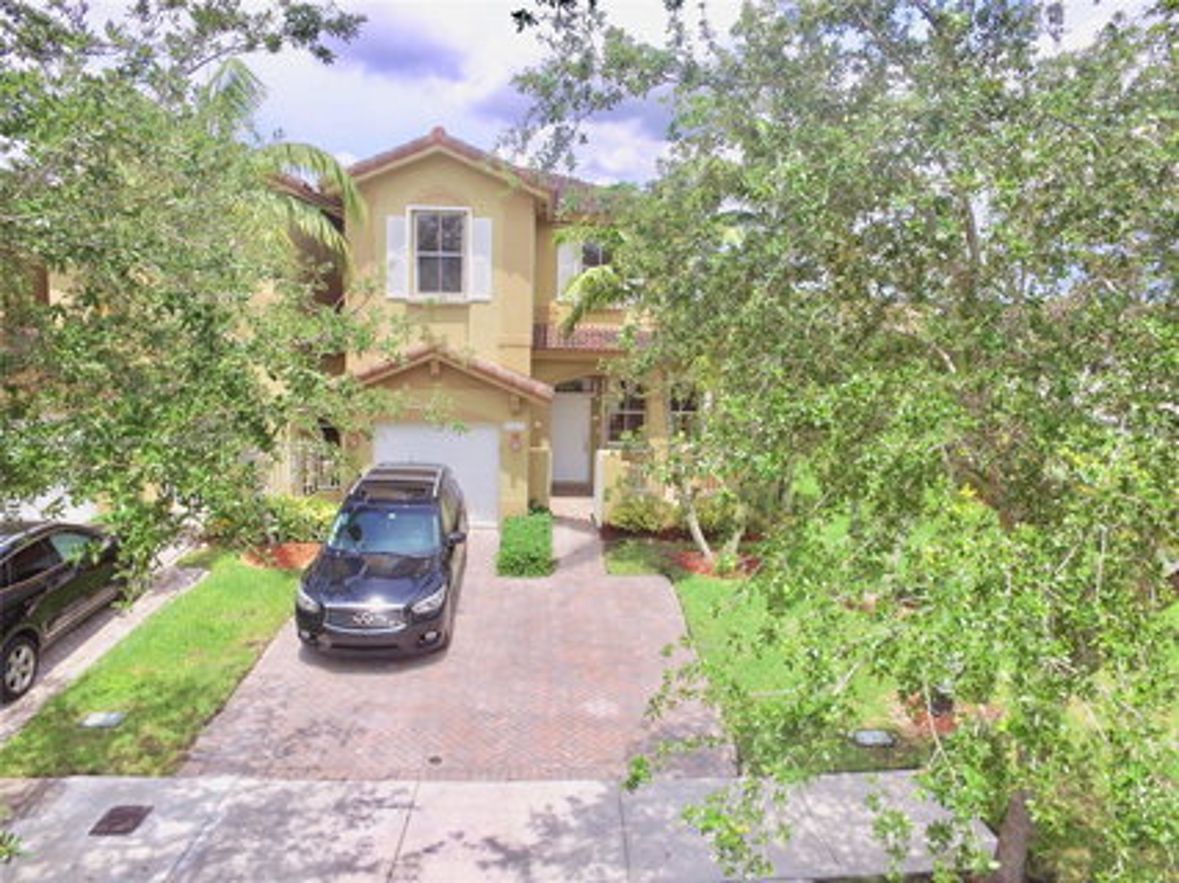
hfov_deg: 81.8
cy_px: 442
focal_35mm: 20
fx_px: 681
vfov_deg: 65.9
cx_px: 590
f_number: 2.8
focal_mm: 3.61
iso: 100
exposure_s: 1/1259
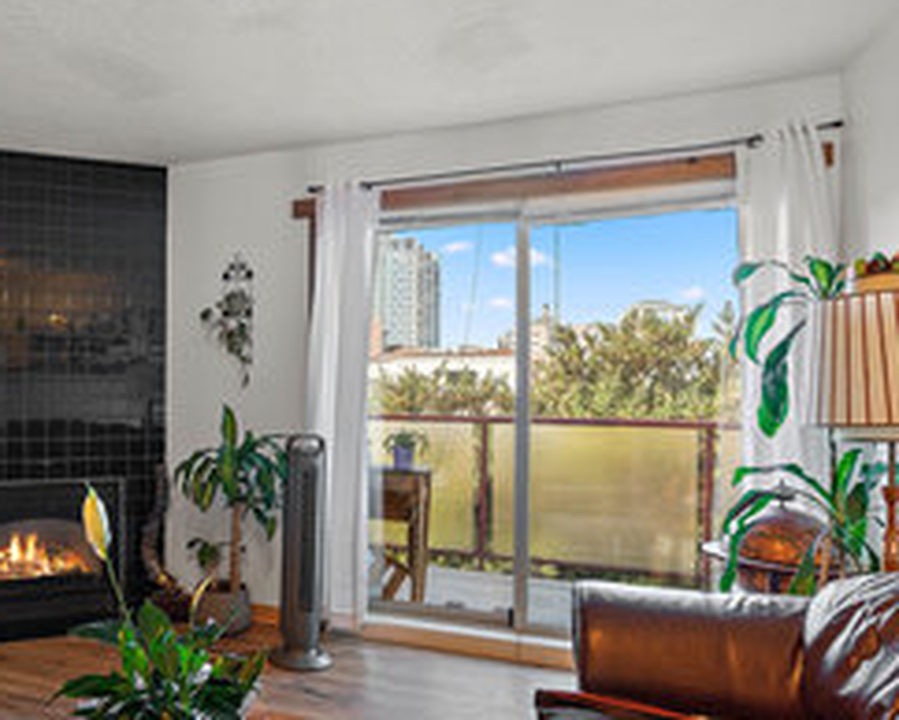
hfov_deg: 58.4
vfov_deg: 53.2
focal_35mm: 27
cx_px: 162
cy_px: 367
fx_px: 719
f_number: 7.1
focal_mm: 16
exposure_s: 1/8
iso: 400
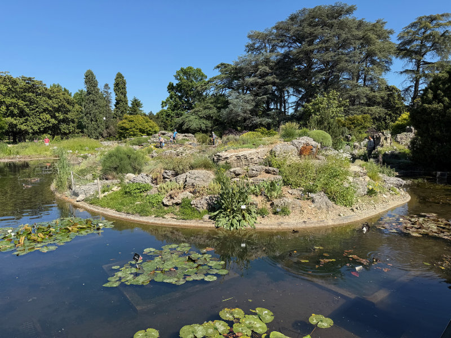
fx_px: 625
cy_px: 169
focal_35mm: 48
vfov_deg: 30.3
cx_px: 226
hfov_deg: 39.7
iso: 50
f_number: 1.8
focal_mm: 6.8
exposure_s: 1/20408
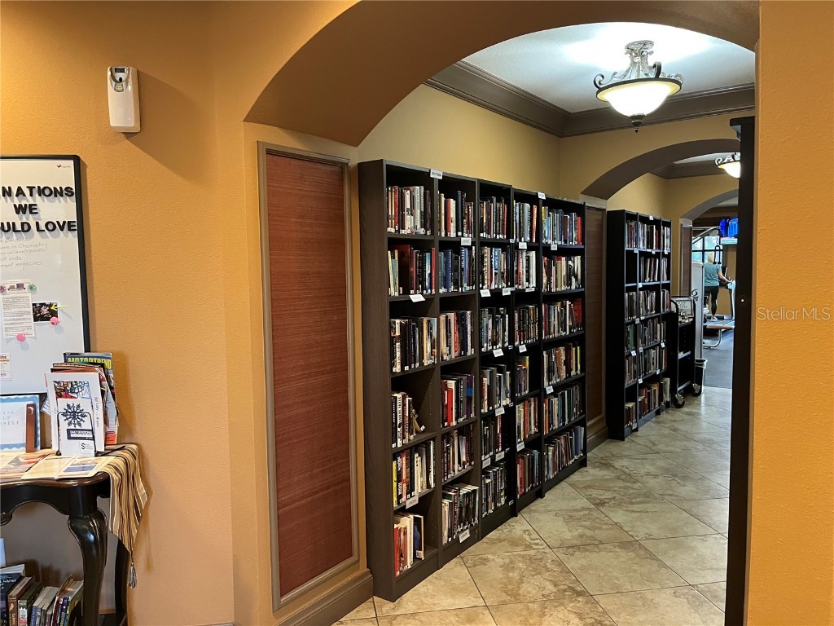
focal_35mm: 26
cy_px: 313
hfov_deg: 67.3
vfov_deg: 53.1
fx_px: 626
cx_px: 417
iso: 400
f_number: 1.6
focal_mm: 5.1
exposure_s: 1/60
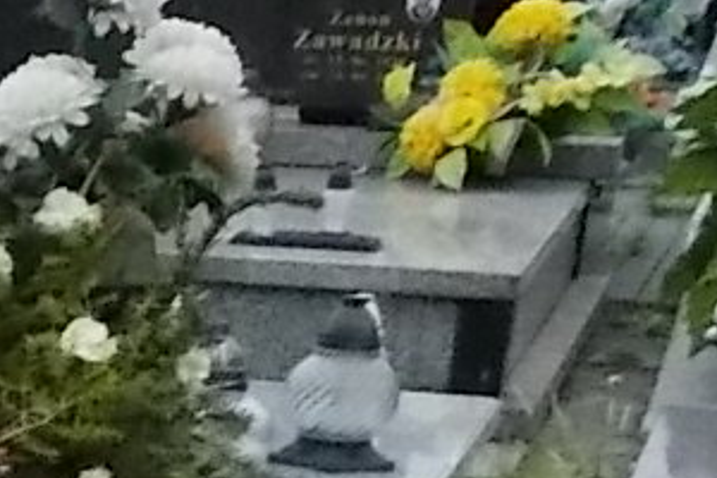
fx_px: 2868
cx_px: -958
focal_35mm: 144
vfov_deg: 9.1
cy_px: 836
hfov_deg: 11.8
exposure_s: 1/500
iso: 400
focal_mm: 4.6
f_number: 8
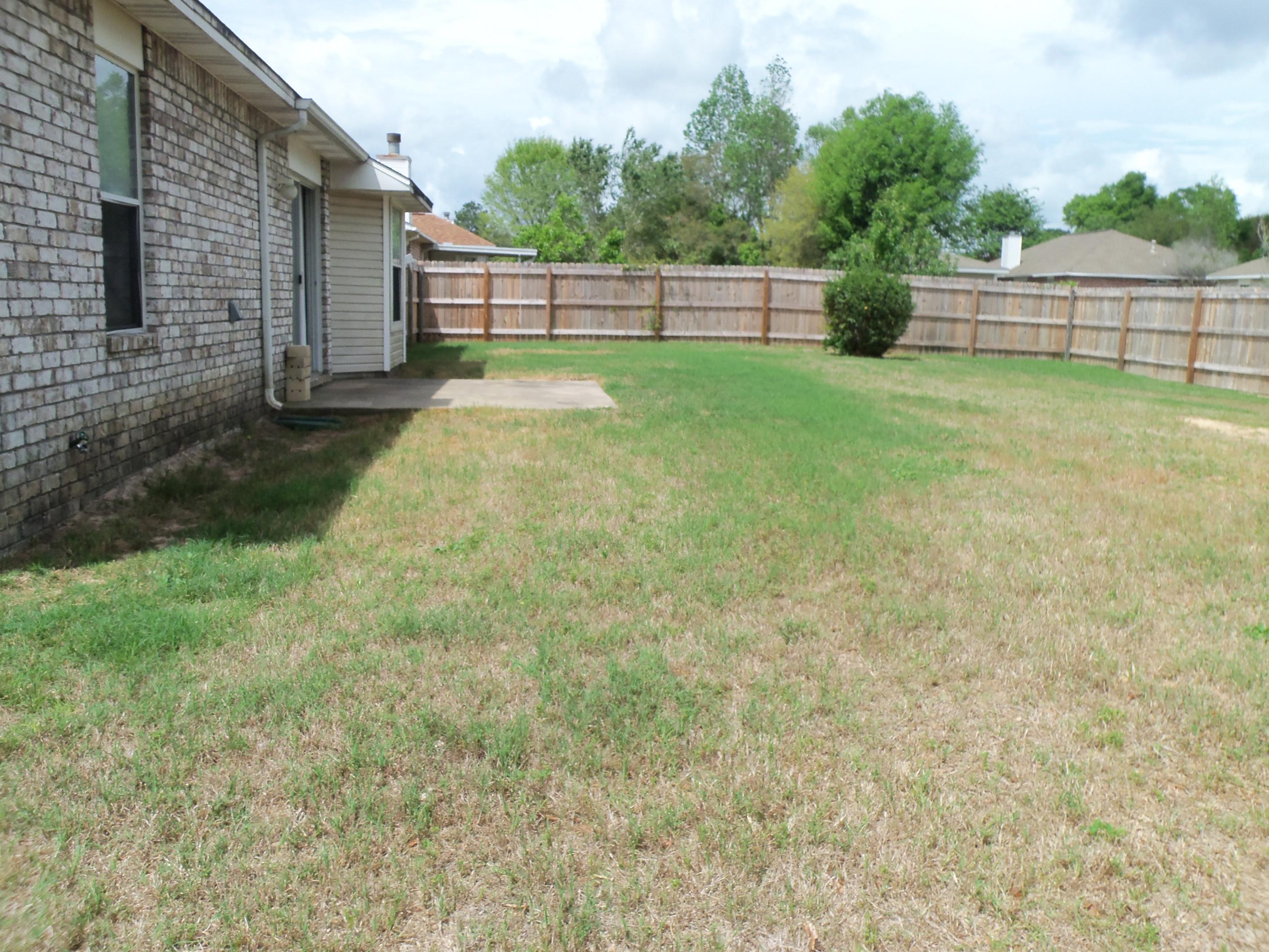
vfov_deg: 48.2
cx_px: 634
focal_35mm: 29
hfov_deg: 61.7
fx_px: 1063
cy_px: 476
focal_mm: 5.2
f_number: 8.6
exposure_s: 1/125
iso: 80
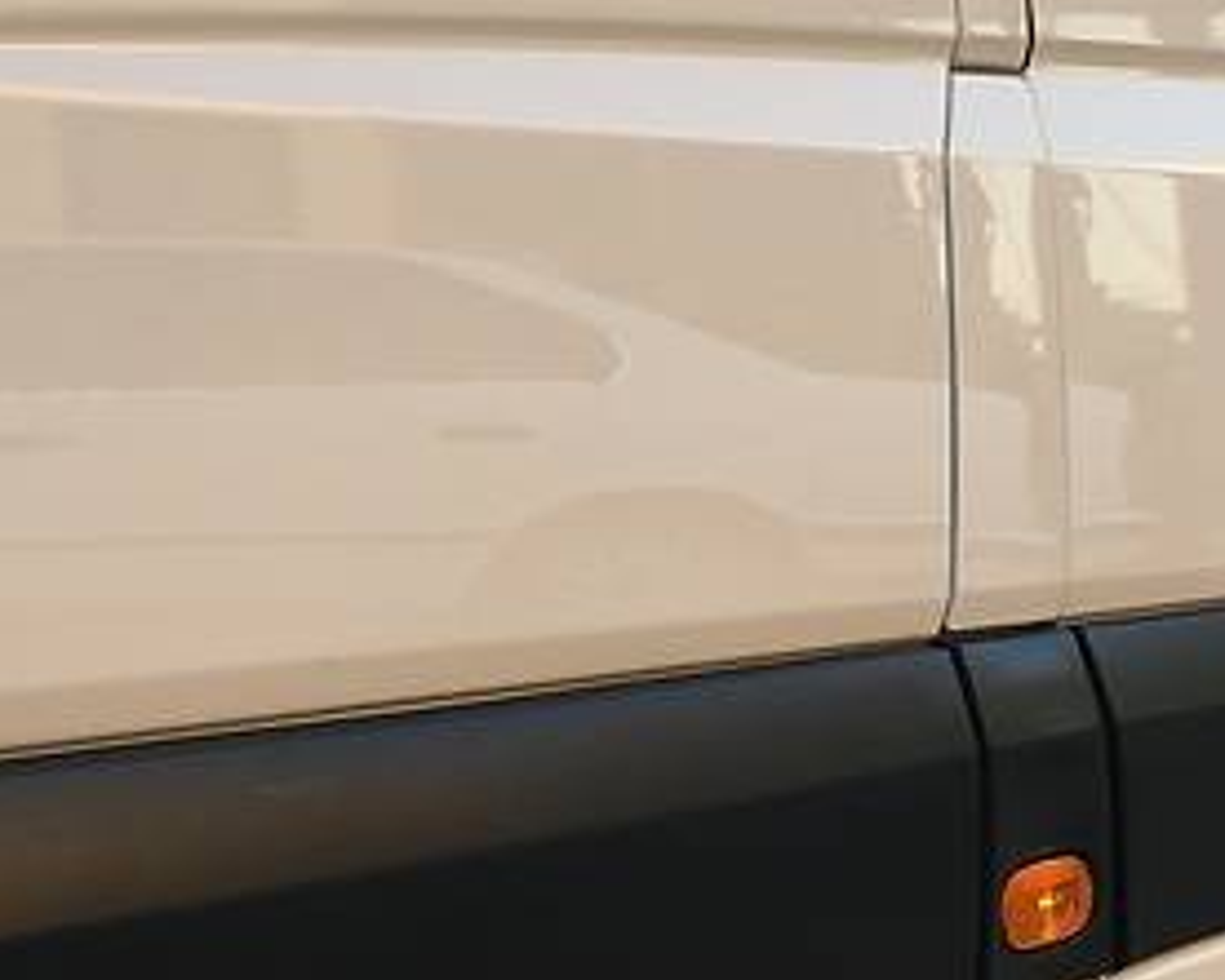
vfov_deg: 18.7
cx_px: 843
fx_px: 2974
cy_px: 581
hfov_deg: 23.1
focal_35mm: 82
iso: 25
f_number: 2.2
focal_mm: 4.2
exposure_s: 1/210
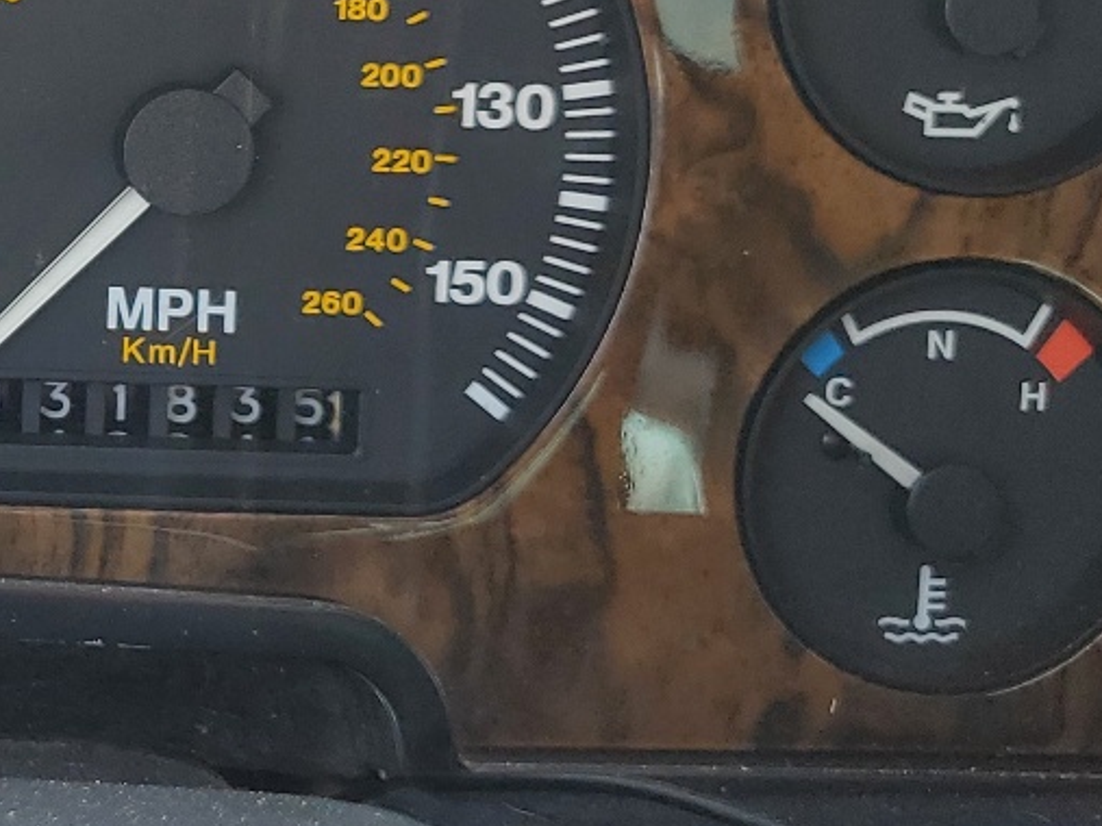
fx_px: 2610
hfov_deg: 21.6
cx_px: -315
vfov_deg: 17.7
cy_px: 80
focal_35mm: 82
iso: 50
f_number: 1.5
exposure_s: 1/196
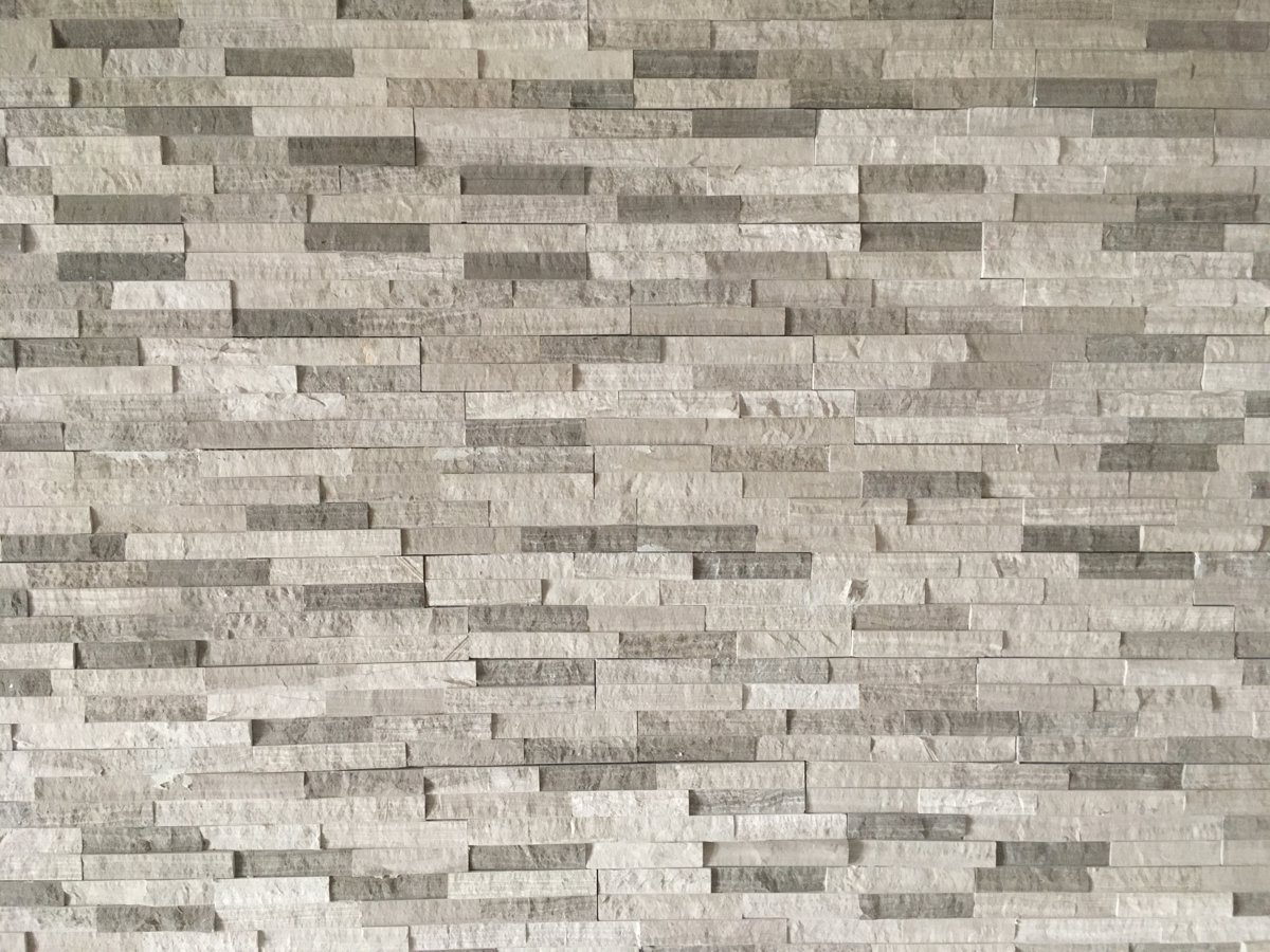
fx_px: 1064
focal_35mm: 29
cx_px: 635
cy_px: 476
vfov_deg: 48.2
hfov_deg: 61.7
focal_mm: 4.15
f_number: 2.2
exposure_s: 1/33
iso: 160
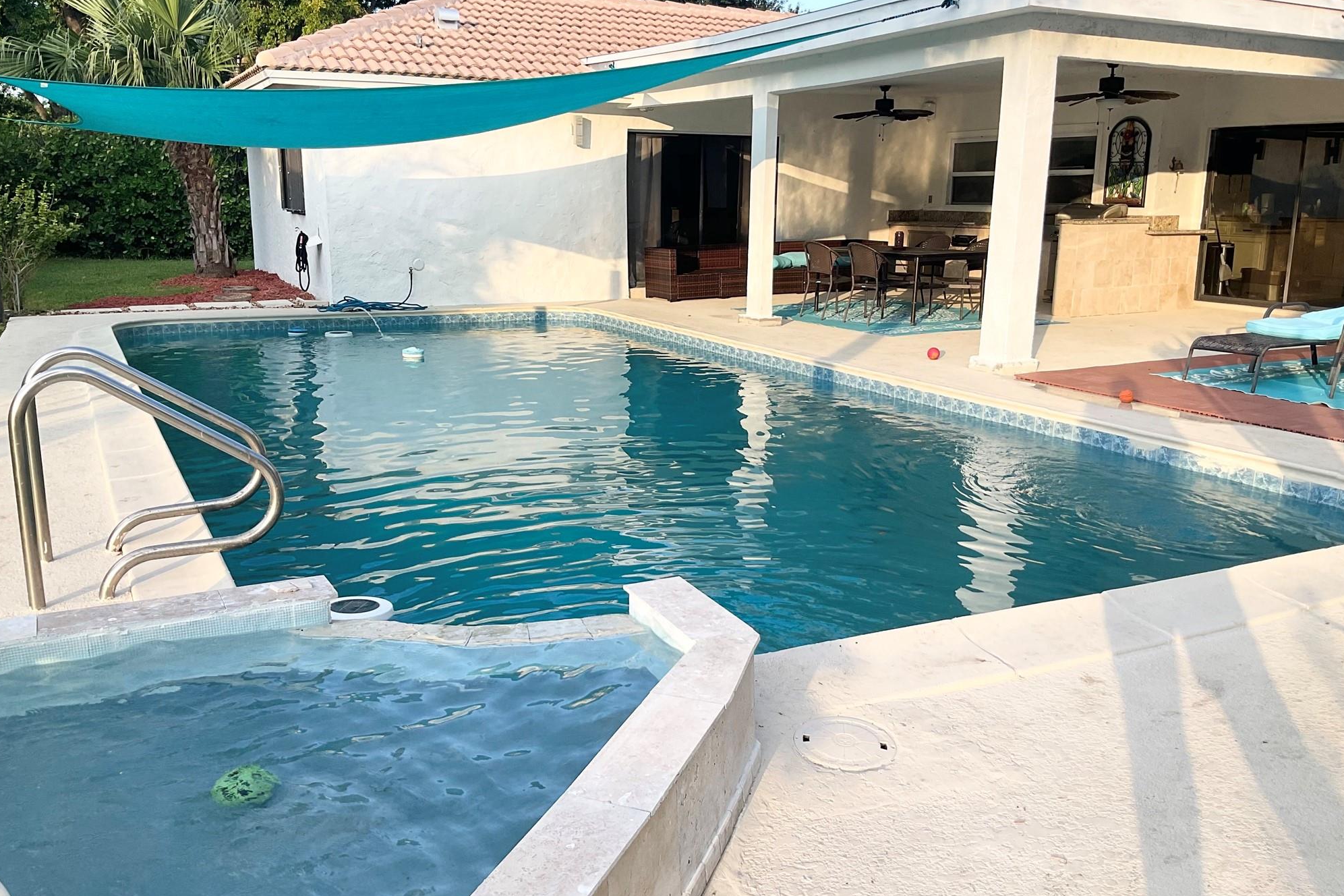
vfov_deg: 42.3
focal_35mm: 31
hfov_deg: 60.3
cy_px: 450
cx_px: 662
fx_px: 1157
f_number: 1.8
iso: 16
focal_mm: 3
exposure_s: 1/504
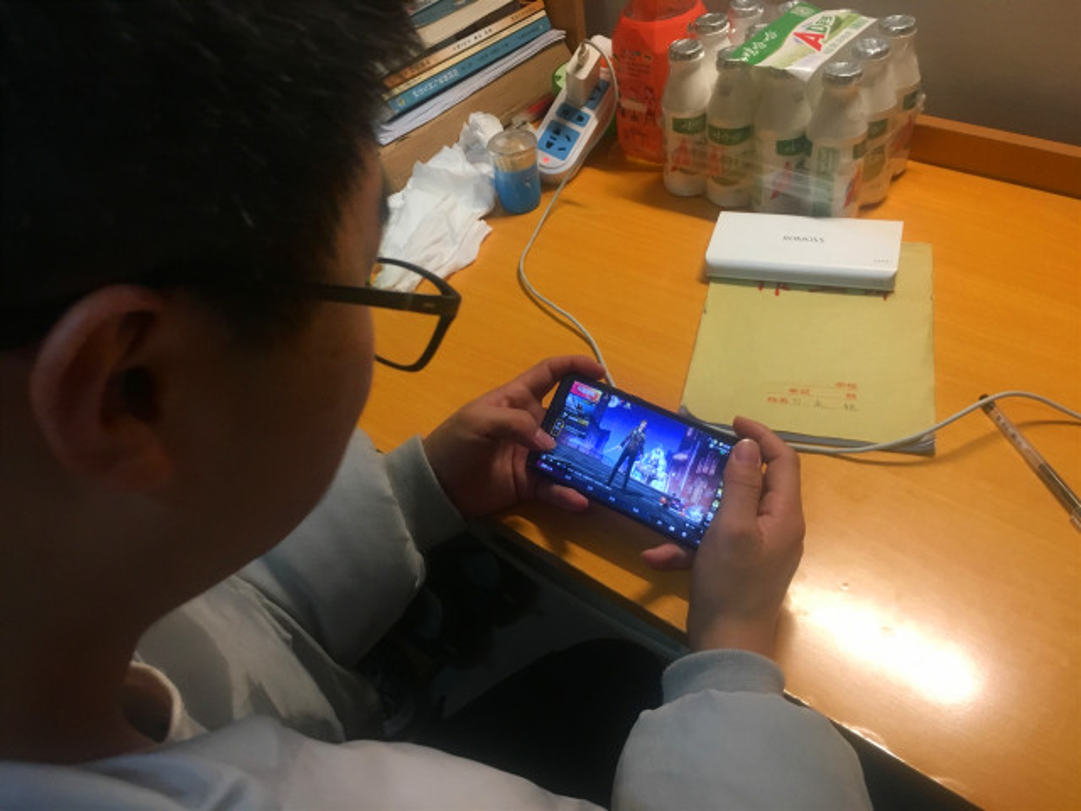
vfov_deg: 48.2
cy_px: 406
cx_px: 540
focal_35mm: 29
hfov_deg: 61.7
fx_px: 906
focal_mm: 4.15
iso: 160
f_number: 2.2
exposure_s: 1/33
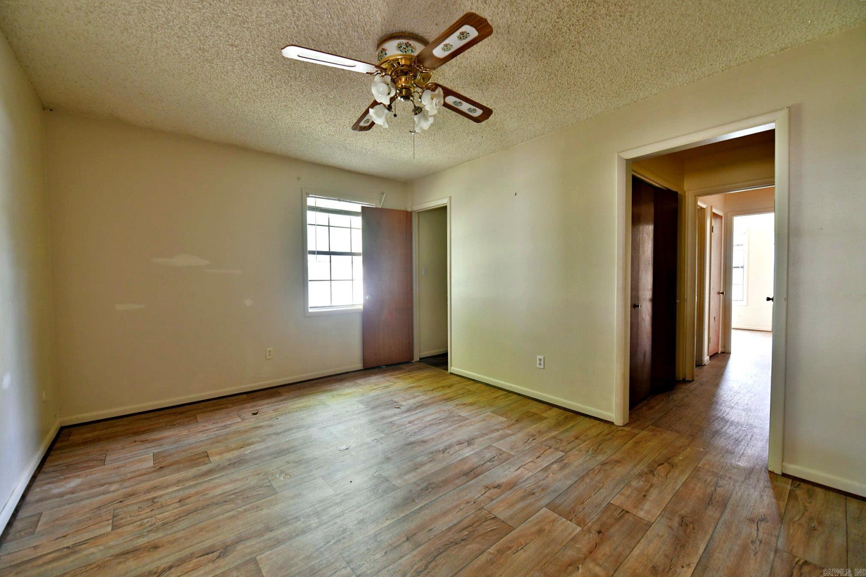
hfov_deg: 104.3
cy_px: 288
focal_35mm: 14
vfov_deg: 81.2
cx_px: 433
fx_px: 337
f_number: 3.5
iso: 2500
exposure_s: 1/125
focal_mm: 14
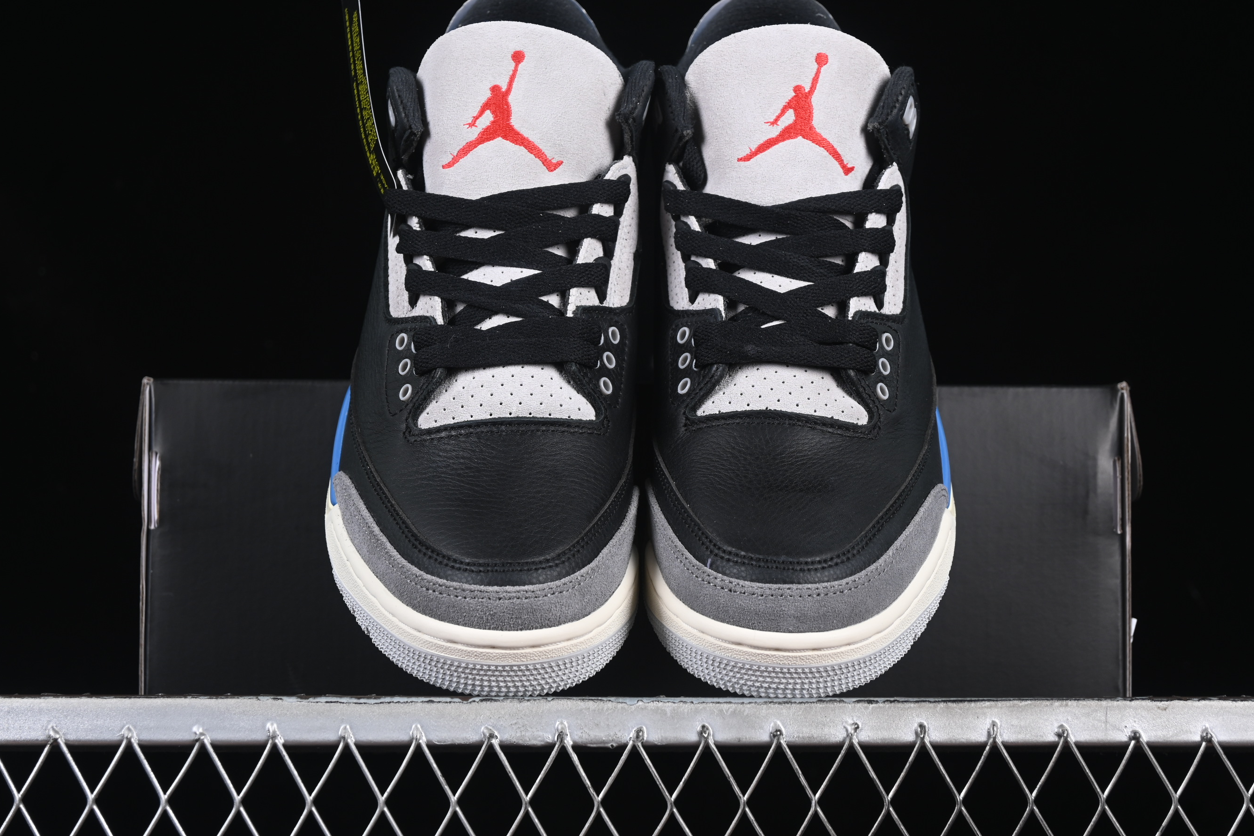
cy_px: 422
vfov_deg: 17.5
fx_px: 2717
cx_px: 631
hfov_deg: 26.0
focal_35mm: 78
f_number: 7.1
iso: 160
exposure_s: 1/80
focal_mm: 50
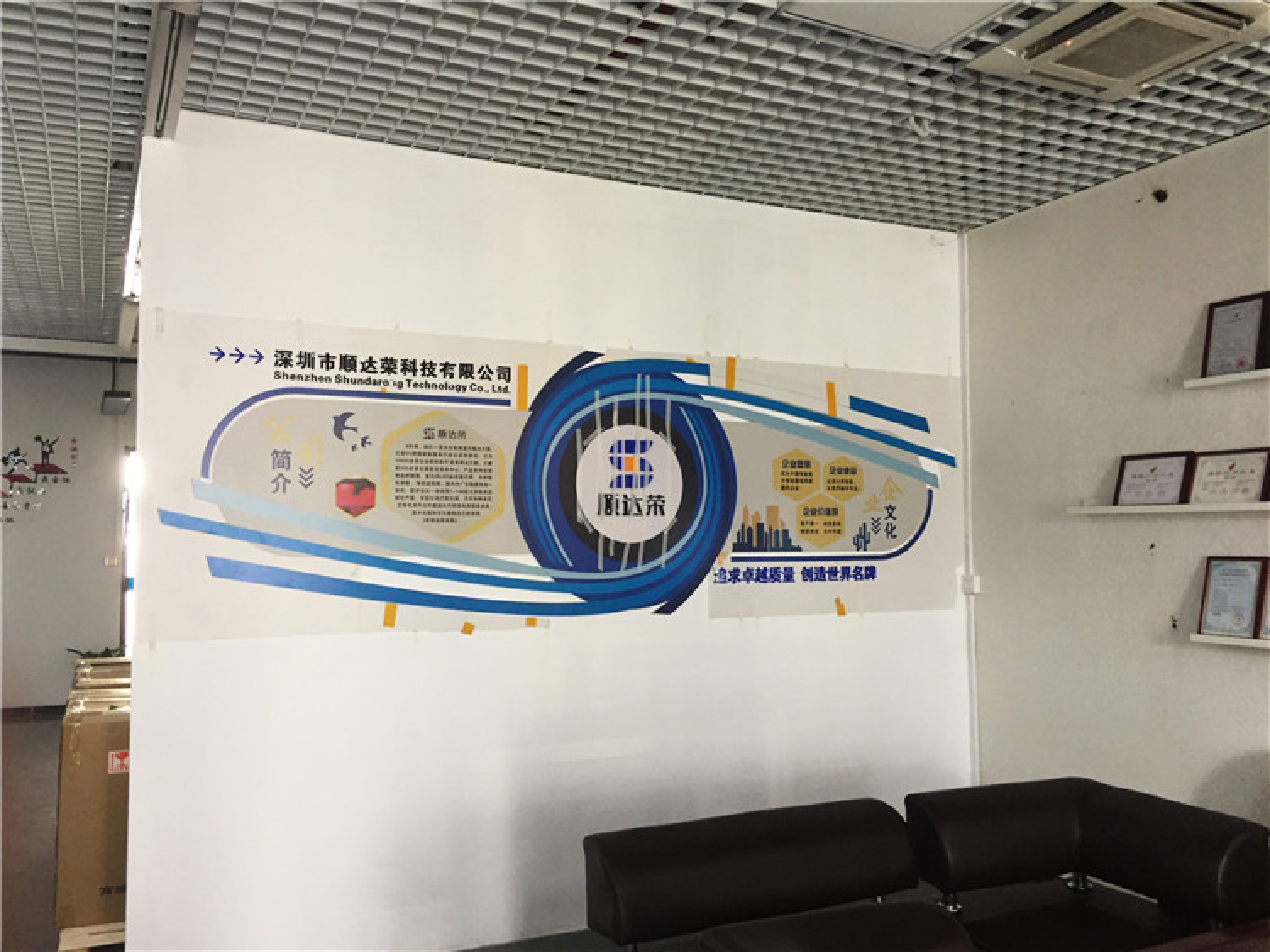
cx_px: 635
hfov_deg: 61.7
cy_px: 476
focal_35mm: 29
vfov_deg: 48.2
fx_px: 1064
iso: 125
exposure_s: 1/33
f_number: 2.2
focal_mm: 4.15
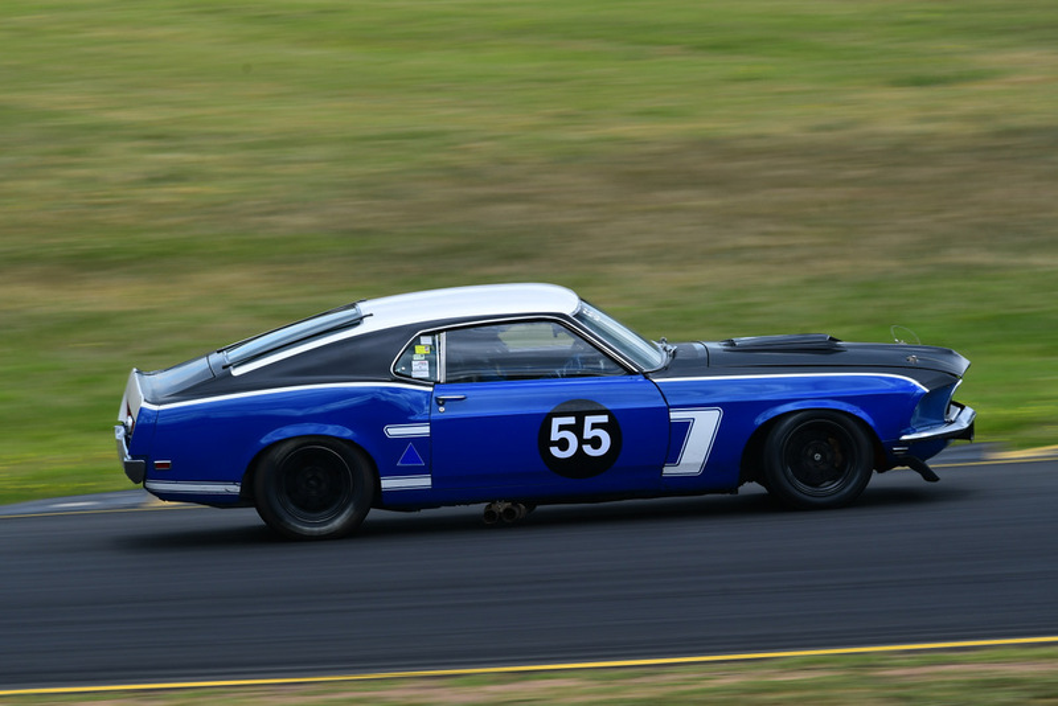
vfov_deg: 3.0
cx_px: 529
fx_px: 13670
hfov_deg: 4.4
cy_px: 353
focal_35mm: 465
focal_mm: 310
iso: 160
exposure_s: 1/125
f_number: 11
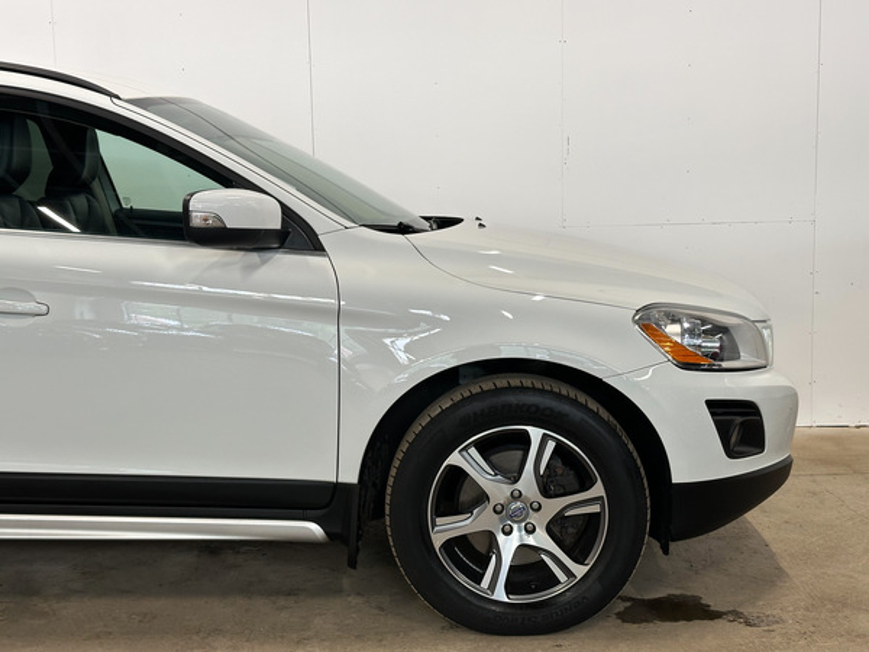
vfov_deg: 30.3
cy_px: 326
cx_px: 434
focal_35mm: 48
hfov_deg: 39.7
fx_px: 1205
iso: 80
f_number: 1.8
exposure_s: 1/50
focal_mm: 6.86
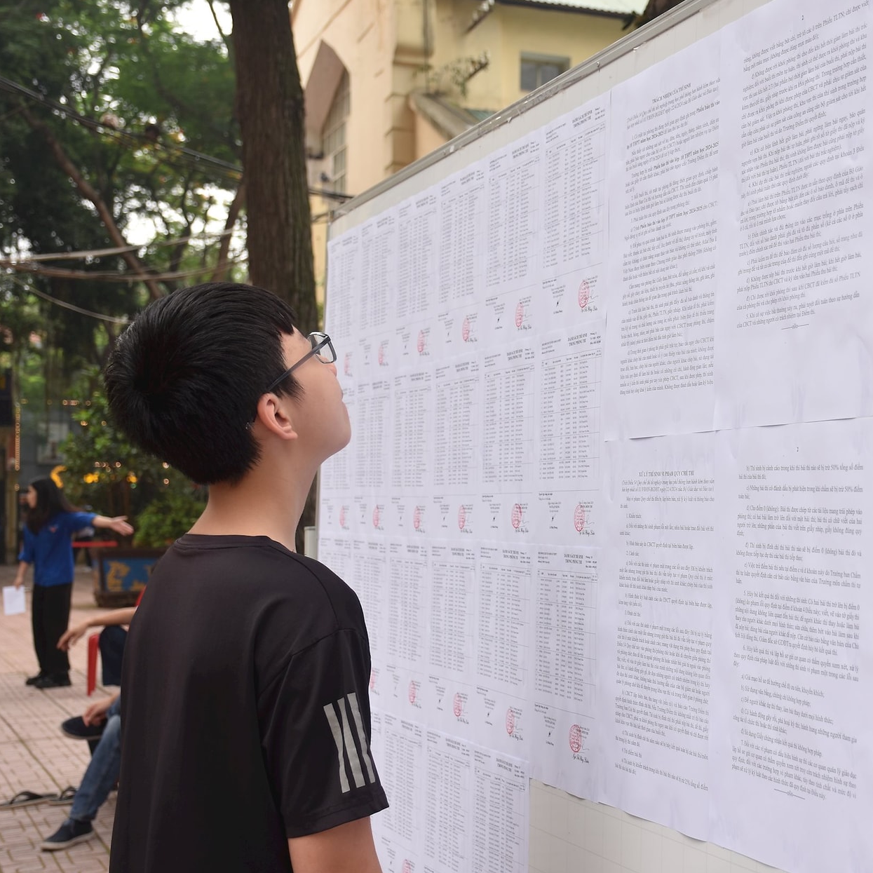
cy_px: 447
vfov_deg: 29.1
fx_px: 1683
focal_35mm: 59
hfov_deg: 28.7
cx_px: 636
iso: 125
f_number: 4.5
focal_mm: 30
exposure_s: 1/125
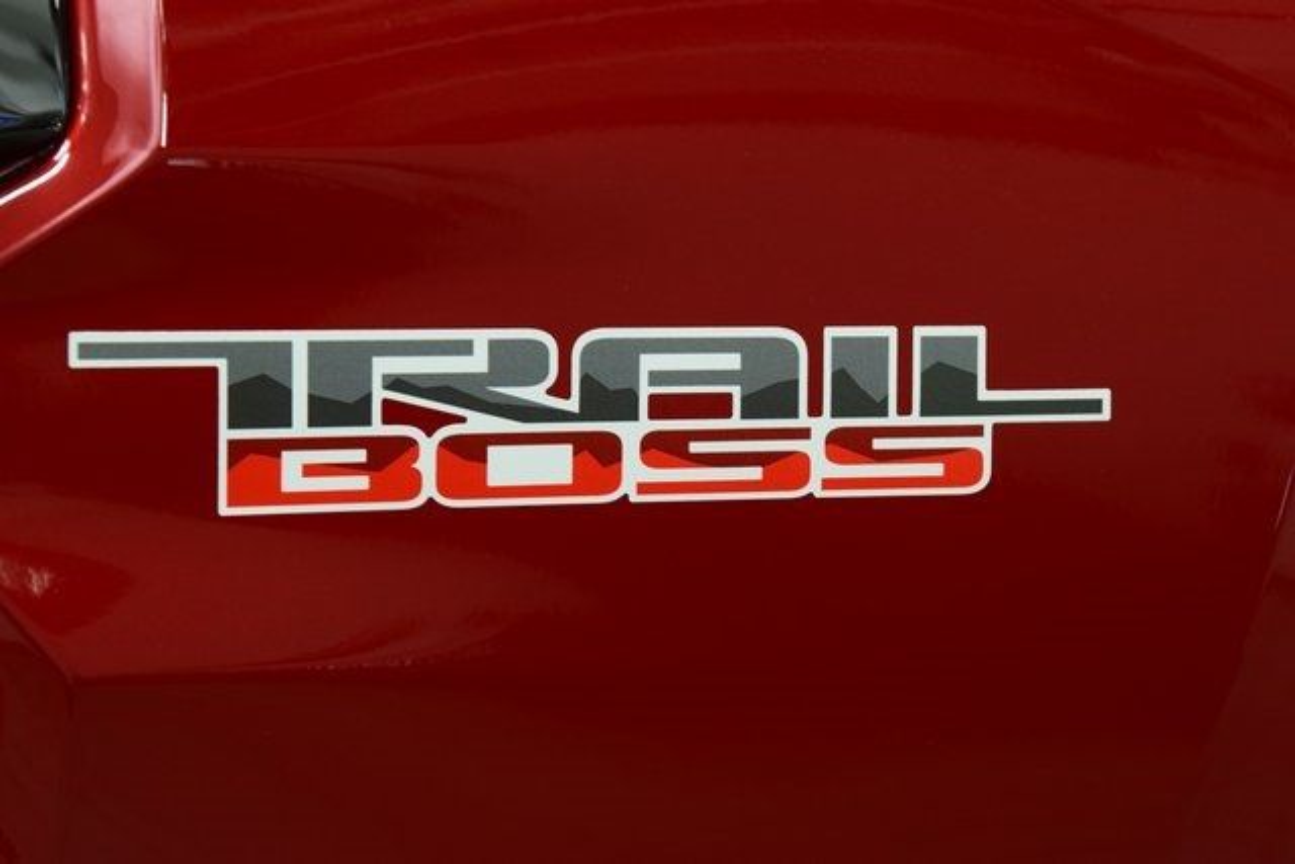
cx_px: 648
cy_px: 432
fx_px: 3778
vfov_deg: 13.0
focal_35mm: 105
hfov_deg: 19.5
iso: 1600
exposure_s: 1/30
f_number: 6.3
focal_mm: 70
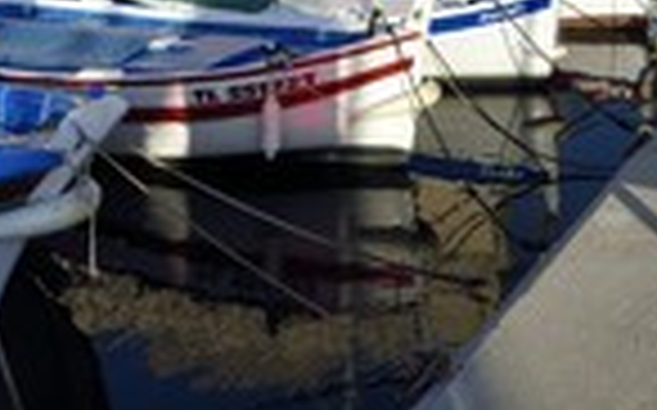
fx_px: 734
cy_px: -90
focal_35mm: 41
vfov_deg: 27.3
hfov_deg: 47.4
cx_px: 446
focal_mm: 14
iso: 200
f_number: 16
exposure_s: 1/200
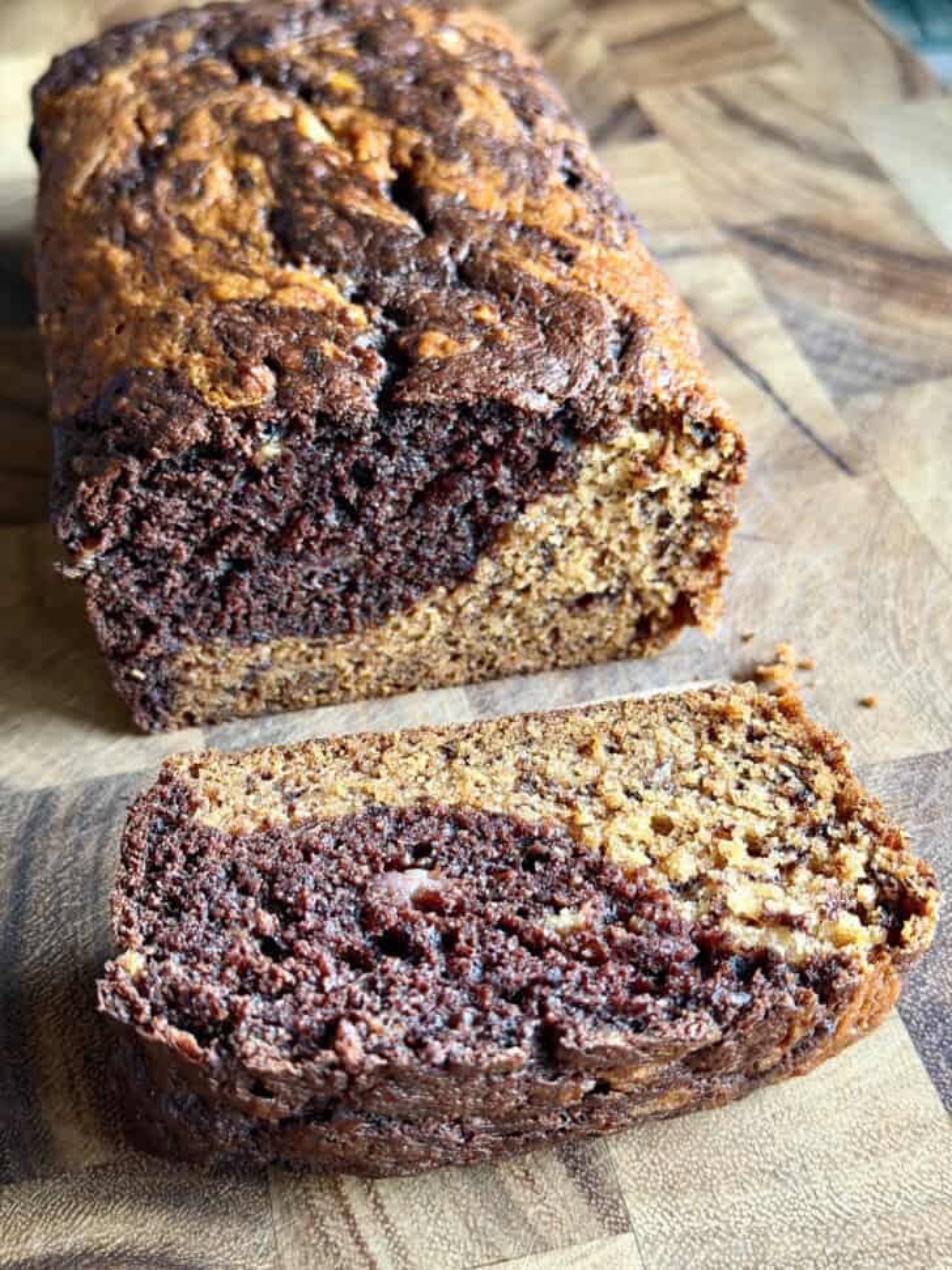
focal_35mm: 48
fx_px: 1760
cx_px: 476
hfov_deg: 30.3
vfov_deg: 39.7
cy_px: 635
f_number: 1.8
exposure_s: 1/40
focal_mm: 6.8
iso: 500
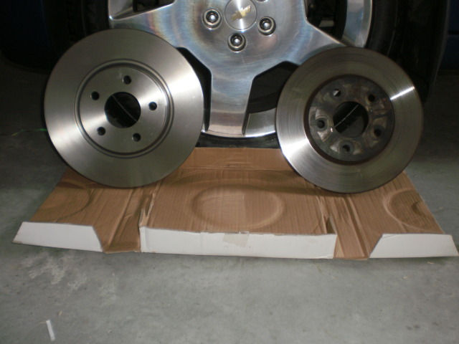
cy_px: 172
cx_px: 230
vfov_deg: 39.7
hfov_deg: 51.4
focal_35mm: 36
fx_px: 477
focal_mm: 6.3
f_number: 3.1
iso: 125
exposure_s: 1/30
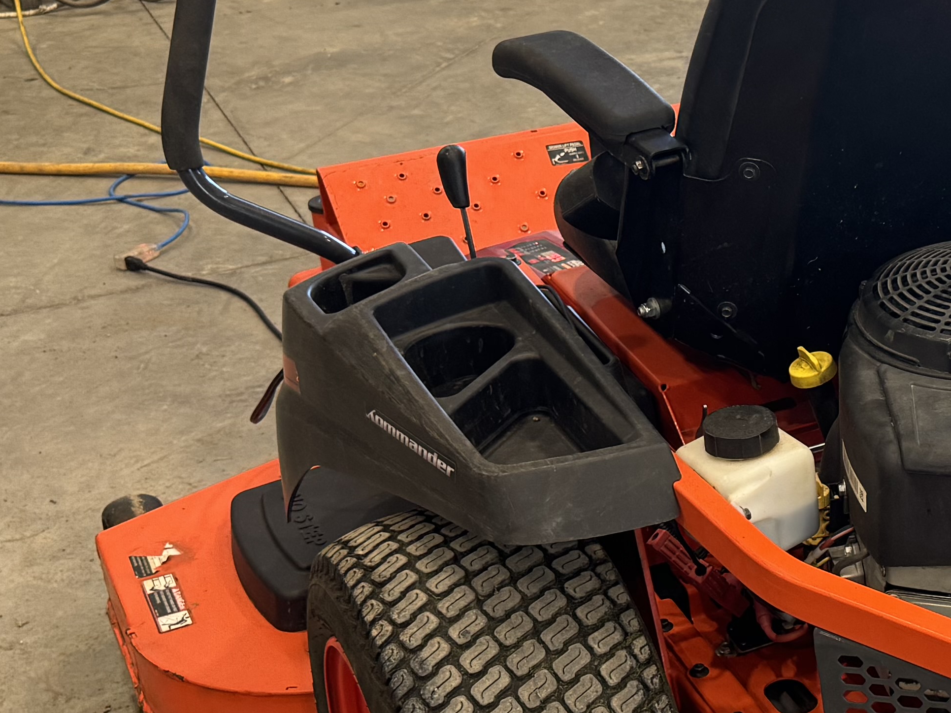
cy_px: 367
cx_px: 1034
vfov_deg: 20.7
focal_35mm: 71
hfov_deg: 25.5
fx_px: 1950
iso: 200
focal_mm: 6.76
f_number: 1.78
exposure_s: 1/121
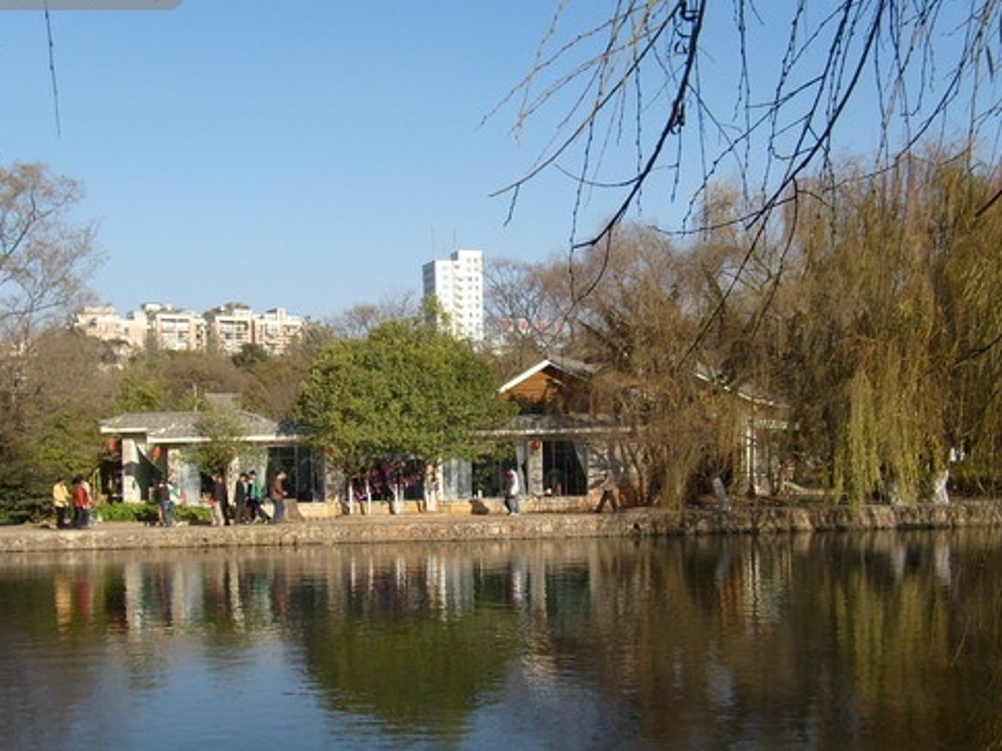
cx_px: 487
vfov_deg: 30.8
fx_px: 1360
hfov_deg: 40.4
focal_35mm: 47
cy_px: 463
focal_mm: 5.8
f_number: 7.1
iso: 80
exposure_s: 1/250
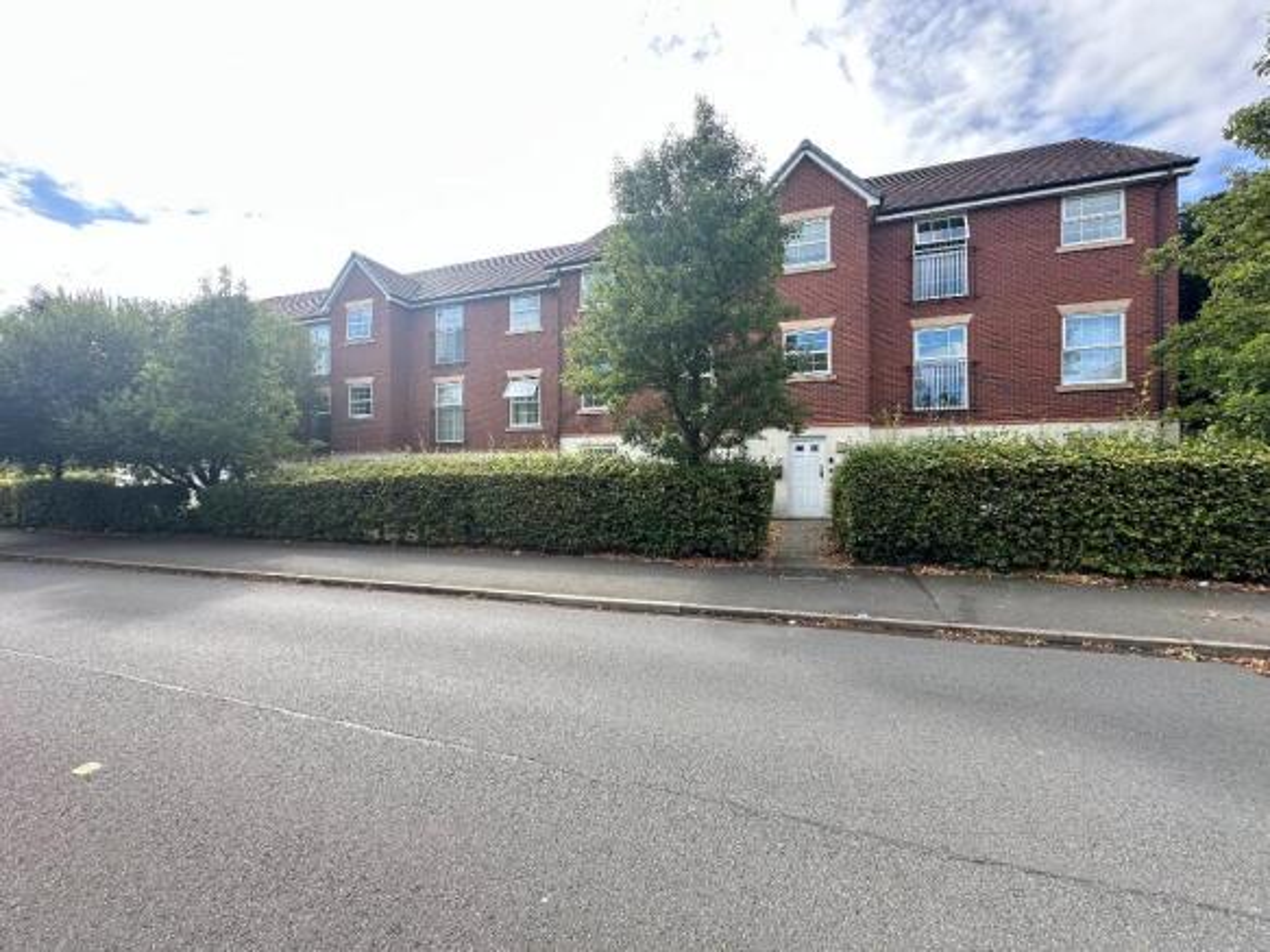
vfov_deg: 85.7
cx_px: 635
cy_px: 476
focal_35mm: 14
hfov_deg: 102.1
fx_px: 514
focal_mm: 2.22
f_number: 2.2
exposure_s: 1/396
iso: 40
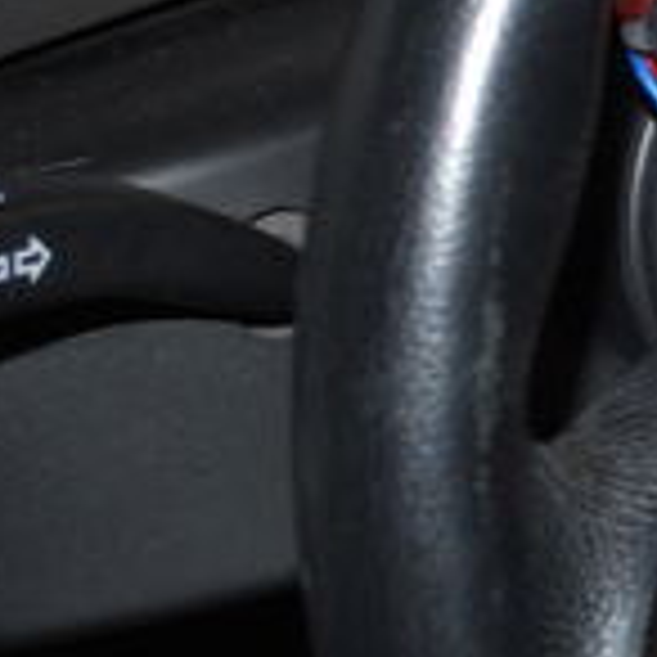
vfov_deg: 8.9
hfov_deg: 8.4
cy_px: 112
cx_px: 1408
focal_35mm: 196
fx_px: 4206
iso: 200
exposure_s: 1/60
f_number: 5.3
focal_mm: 35
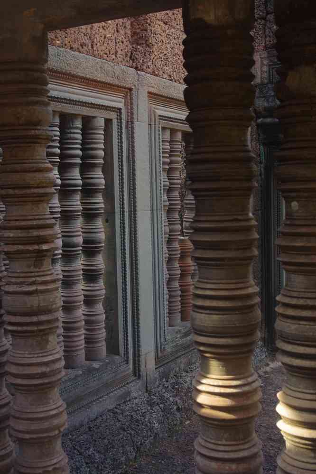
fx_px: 612
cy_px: 237
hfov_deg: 28.9
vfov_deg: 42.3
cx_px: 158
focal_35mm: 46
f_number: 6.3
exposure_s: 1/60
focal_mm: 31
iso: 800
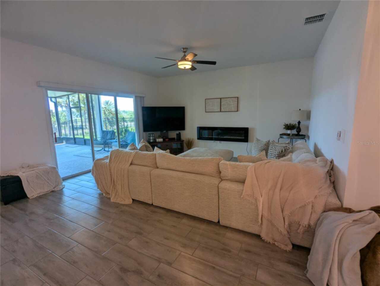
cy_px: 143
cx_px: 190
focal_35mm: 16
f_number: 2.2
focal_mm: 2.35
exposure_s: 1/120
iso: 100
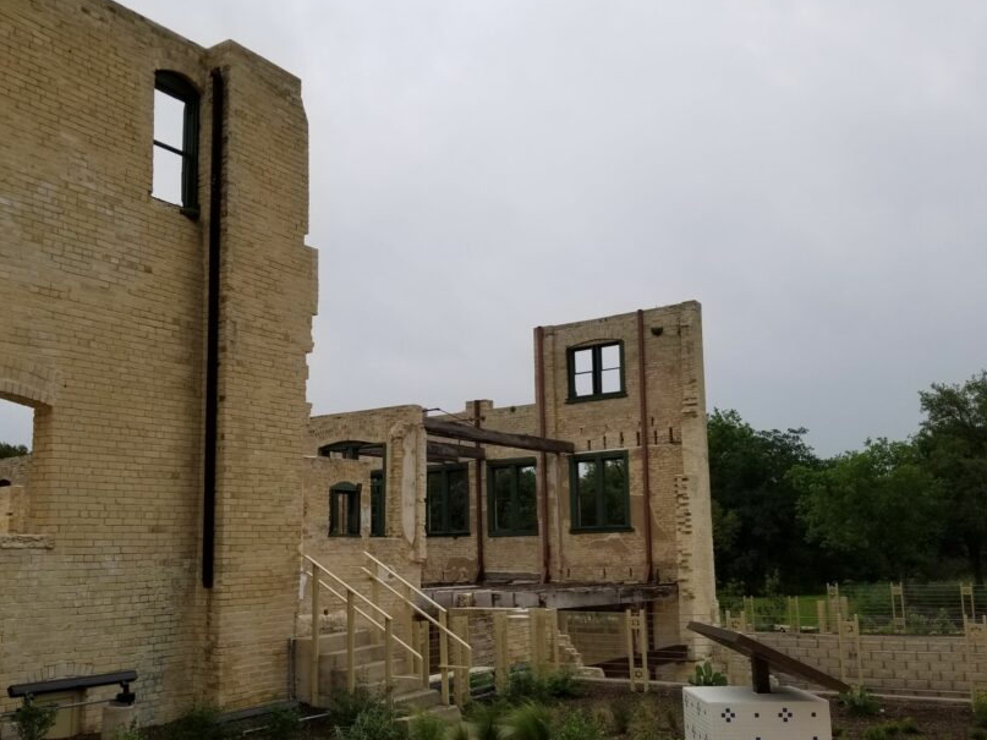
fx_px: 941
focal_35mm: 33
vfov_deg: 42.8
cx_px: 428
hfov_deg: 55.2
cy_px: 418
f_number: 1.7
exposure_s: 1/1060
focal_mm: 4.3
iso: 50
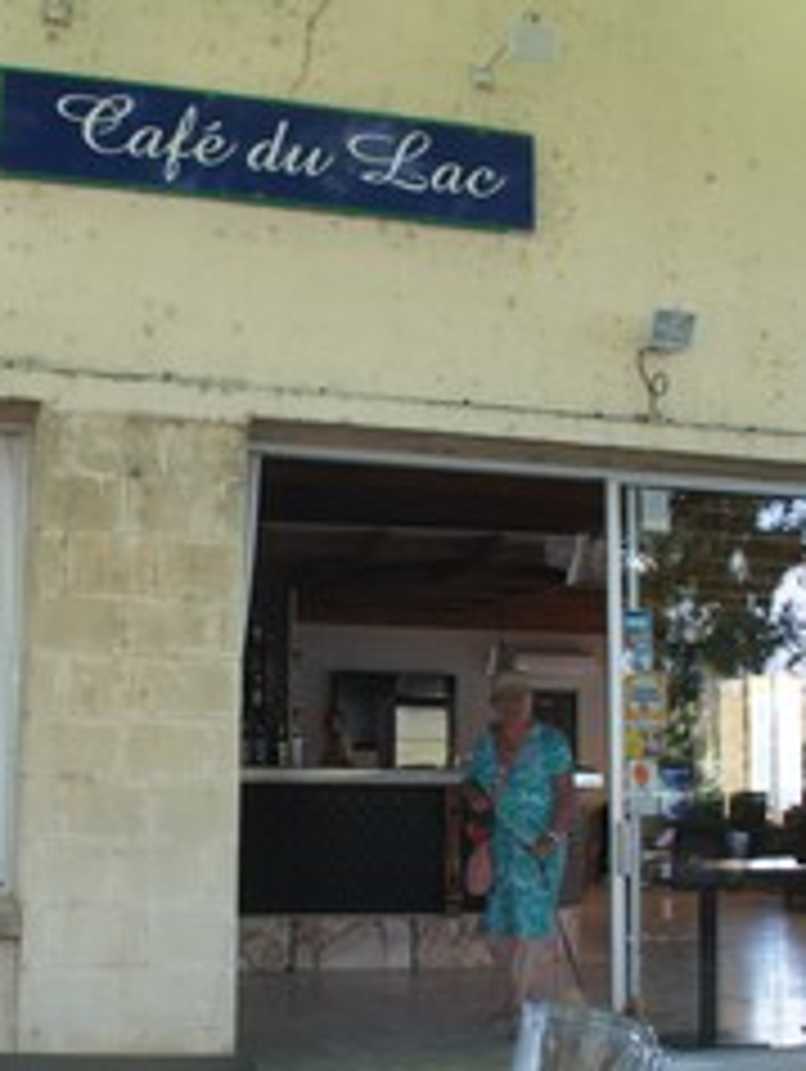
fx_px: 1549
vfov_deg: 38.2
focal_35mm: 50
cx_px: 392
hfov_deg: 29.2
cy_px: 533
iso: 100
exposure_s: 1/60
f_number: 4.5
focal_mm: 18
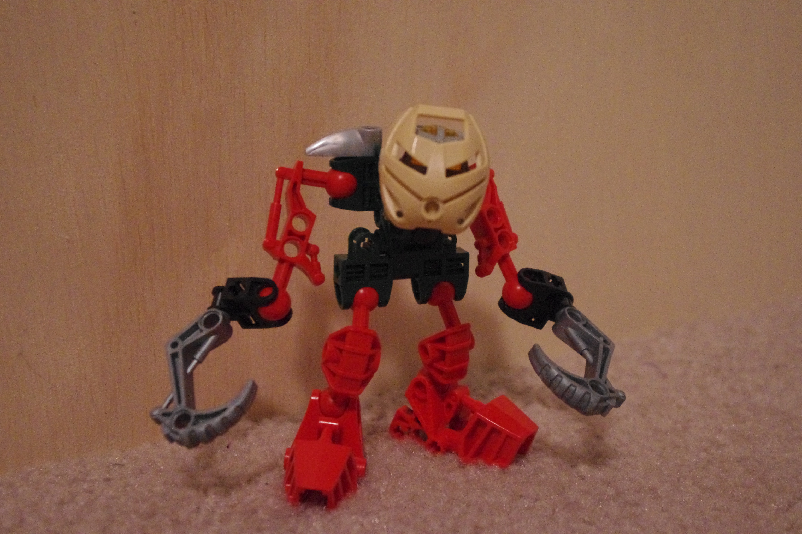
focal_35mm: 64
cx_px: 401
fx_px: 1426
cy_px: 267
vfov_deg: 21.2
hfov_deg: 31.4
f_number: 4.5
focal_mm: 42.5
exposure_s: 1/40
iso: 6400
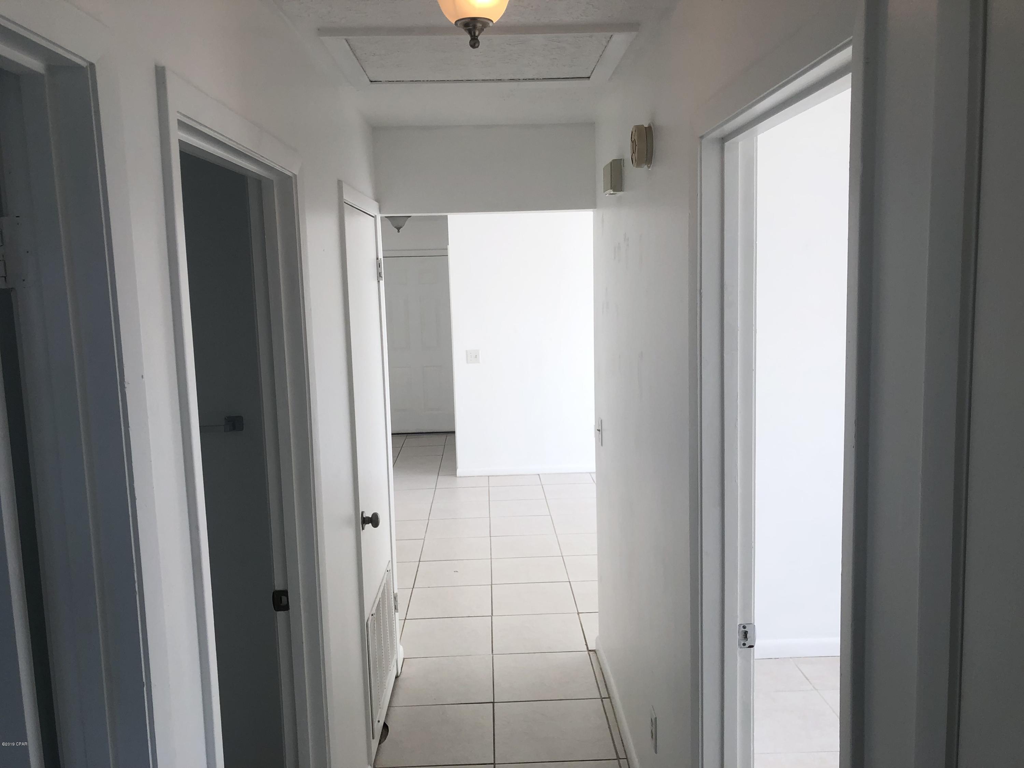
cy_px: 384
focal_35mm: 28
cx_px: 512
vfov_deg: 49.7
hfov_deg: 63.4
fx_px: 828
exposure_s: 1/249
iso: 20
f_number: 1.8
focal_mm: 3.99
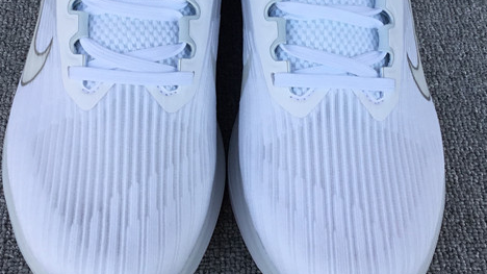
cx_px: 226
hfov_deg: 32.3
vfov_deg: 18.2
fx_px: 839
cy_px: 31
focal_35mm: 65
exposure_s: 1/134
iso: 25
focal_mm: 3.3
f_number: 2.4
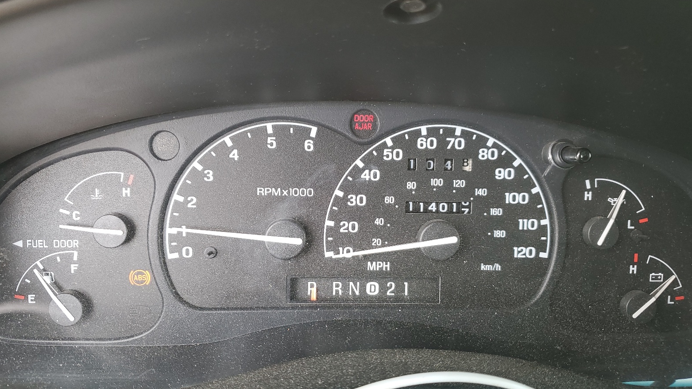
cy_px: 222
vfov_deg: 40.1
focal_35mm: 29
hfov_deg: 66.1
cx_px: 346
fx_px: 532
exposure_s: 1/60.2
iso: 50
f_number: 1.5
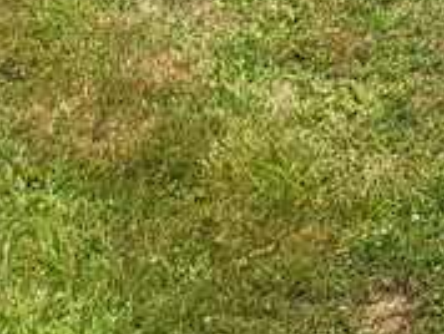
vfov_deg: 9.4
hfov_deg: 13.2
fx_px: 1772
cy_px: -518
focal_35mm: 138
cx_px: 731
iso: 40
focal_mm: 5
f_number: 1.8
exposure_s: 1/1686
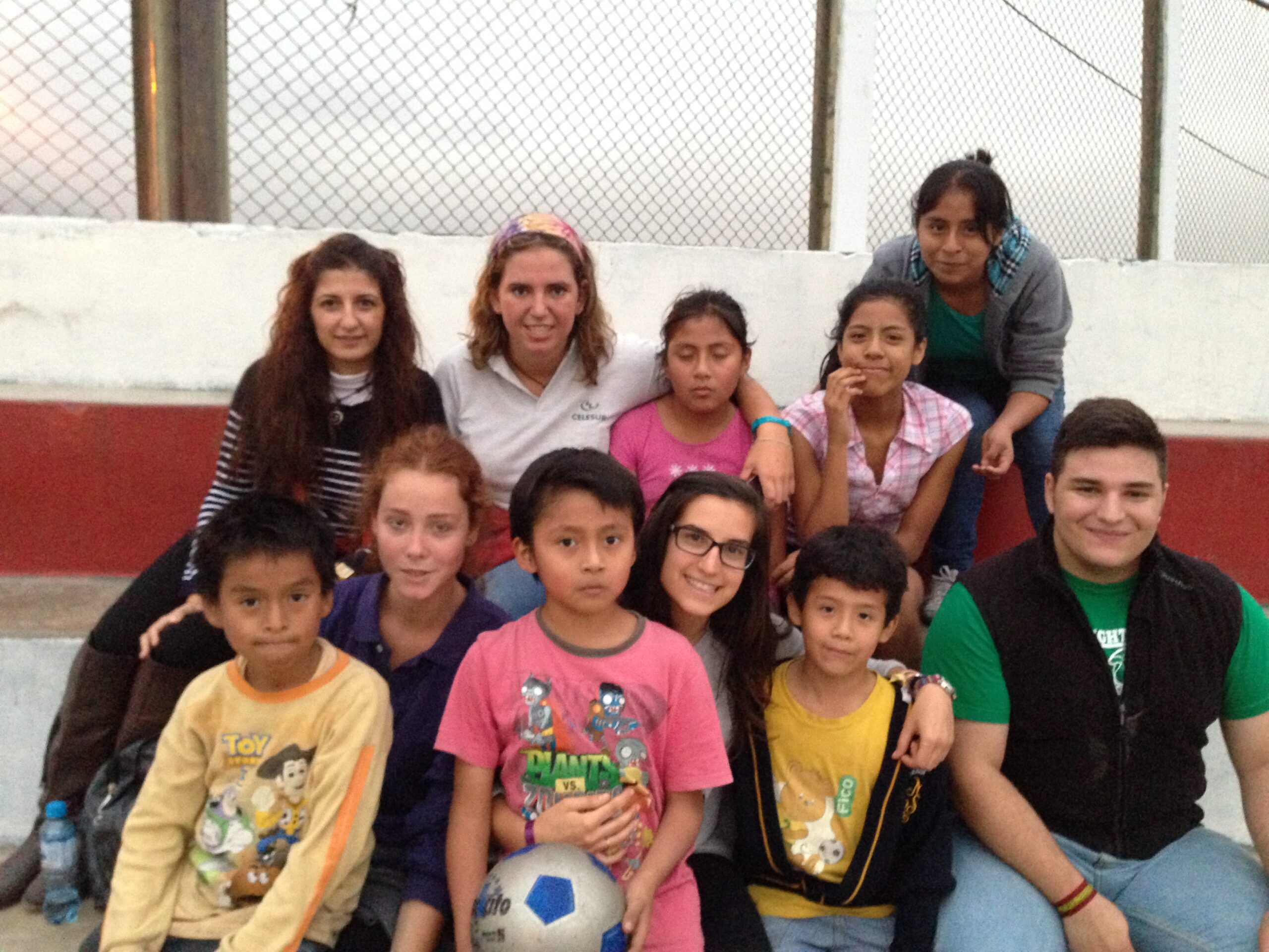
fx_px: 1210
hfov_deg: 55.4
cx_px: 634
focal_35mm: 33
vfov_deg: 42.9
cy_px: 476
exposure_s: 1/15
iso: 640
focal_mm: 4.12
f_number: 2.4
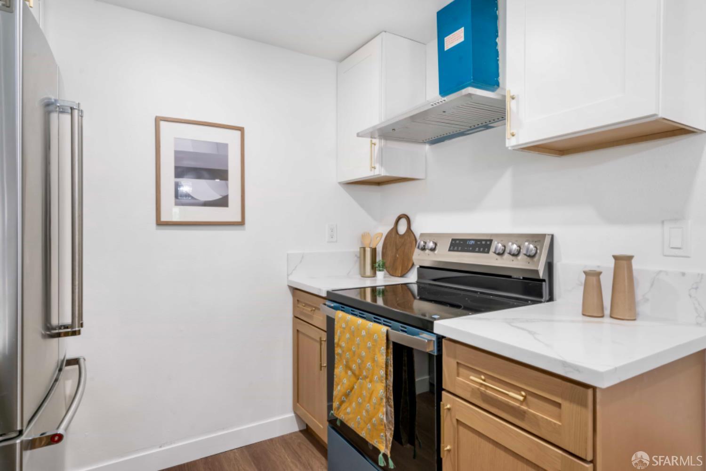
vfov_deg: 64.6
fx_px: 373
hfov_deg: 86.9
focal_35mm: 19
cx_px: 353
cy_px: 236
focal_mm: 19
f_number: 11
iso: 400
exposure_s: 1/4
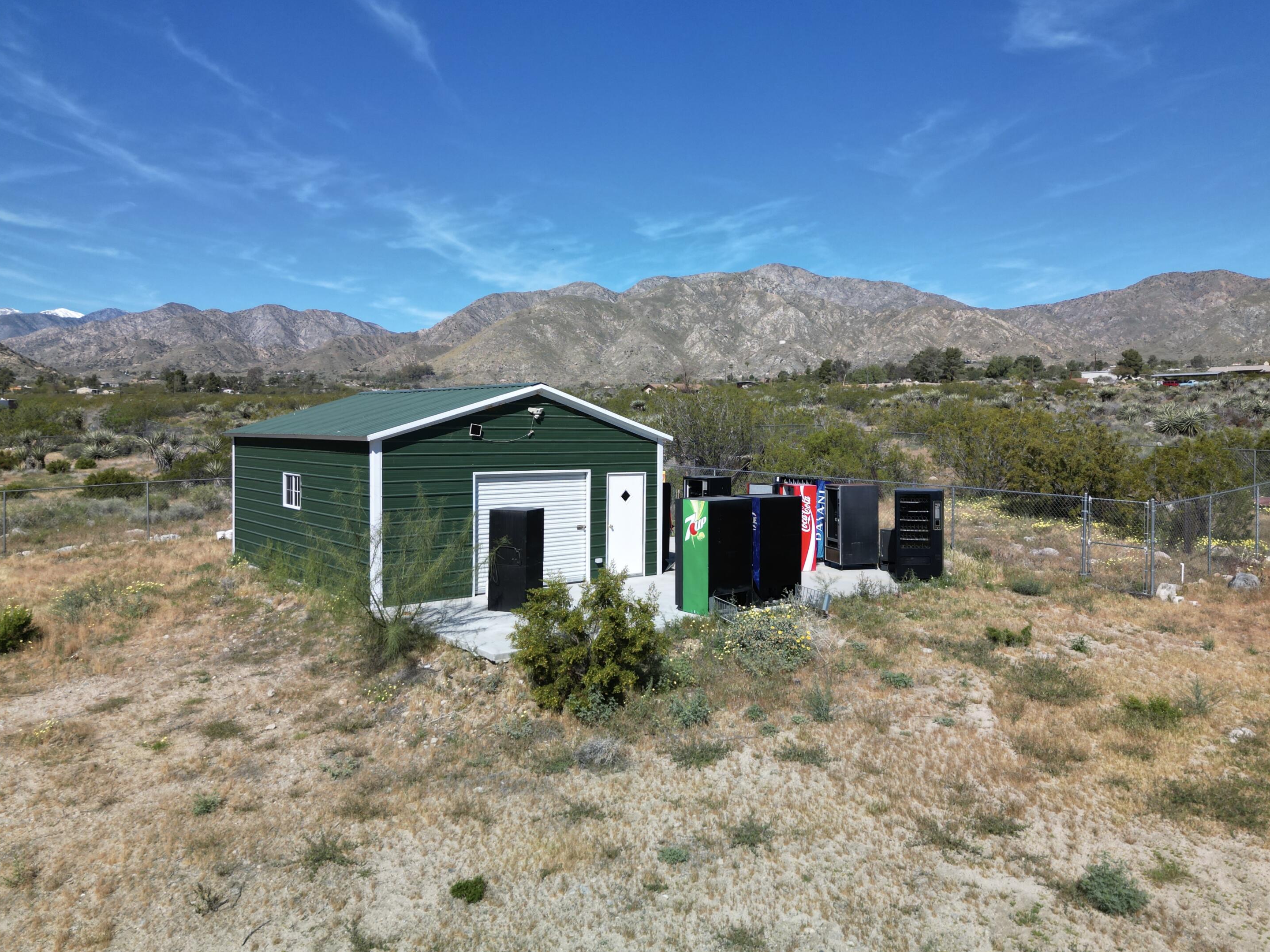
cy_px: 480
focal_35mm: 25
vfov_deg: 54.9
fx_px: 917
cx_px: 648
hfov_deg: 69.4
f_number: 1.7
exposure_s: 1/500
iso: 100
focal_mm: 6.72
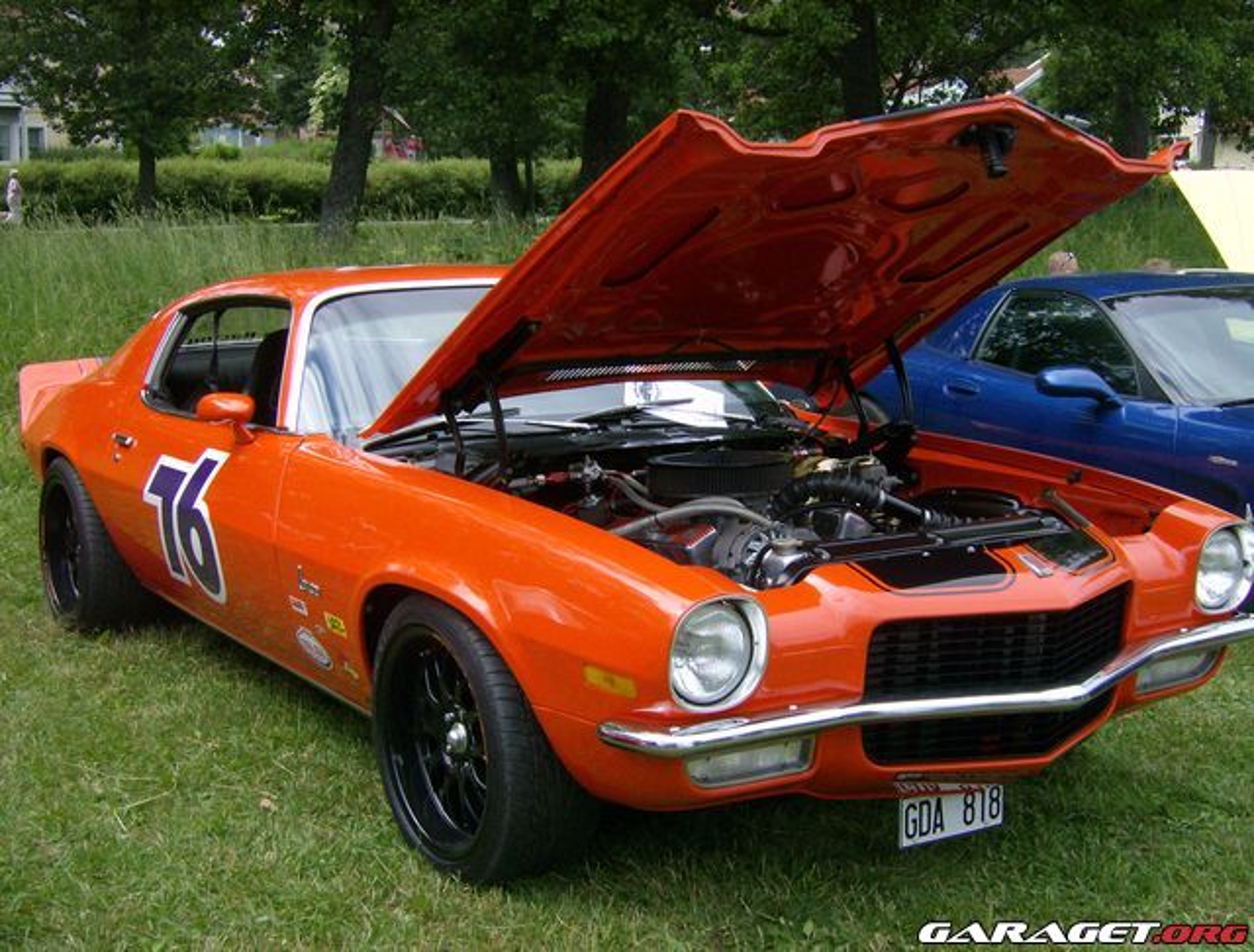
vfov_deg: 31.8
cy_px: 476
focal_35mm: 46
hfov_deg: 41.1
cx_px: 627
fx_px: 1674
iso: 100
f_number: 5.1
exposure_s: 1/279
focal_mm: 7.7
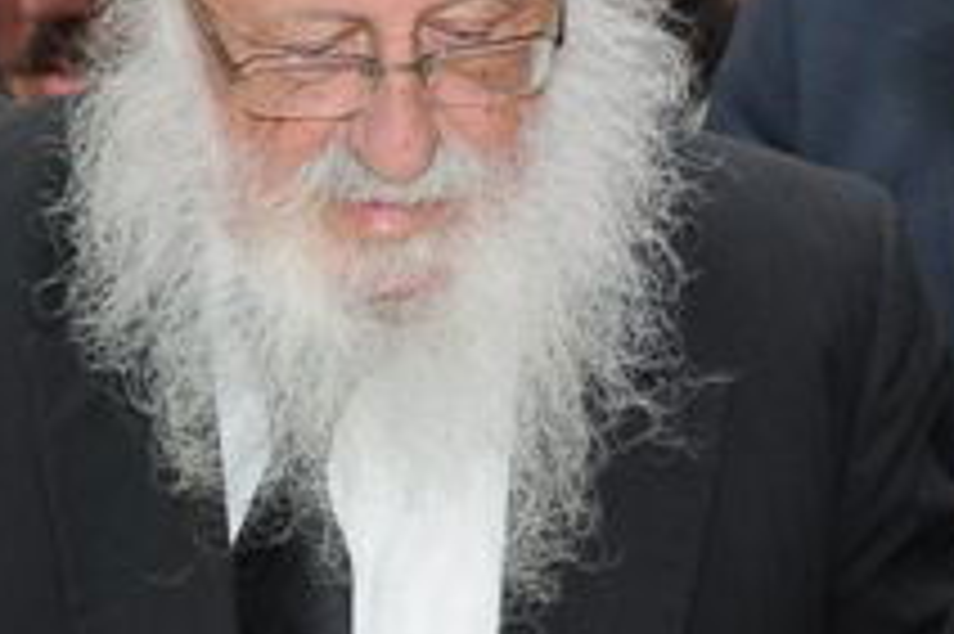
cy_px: 544
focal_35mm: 181
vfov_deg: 7.5
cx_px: 302
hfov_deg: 11.3
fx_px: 4804
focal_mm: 25
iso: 640
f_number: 5
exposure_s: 1/60
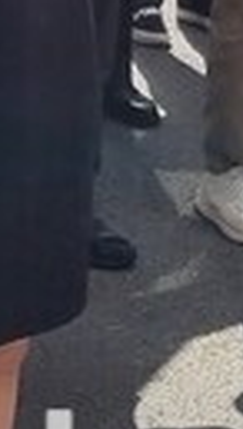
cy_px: -515
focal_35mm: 210
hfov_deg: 5.8
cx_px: 200
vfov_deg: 9.4
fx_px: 2395
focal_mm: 5.4
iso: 50
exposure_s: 1/2500
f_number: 1.8
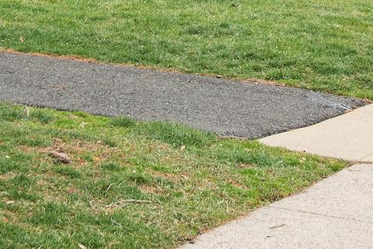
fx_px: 1358
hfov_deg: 15.6
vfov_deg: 9.6
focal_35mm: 131
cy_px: -289
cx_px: 161
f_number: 4.5
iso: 250
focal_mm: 20
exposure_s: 1/100
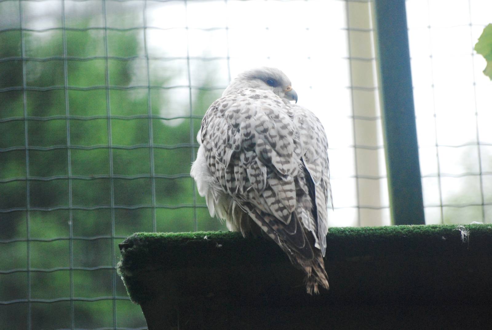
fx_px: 4515
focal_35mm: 330
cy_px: 165
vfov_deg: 4.2
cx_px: 246
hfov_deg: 6.2
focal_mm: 220
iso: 1600
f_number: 5.3
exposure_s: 1/640
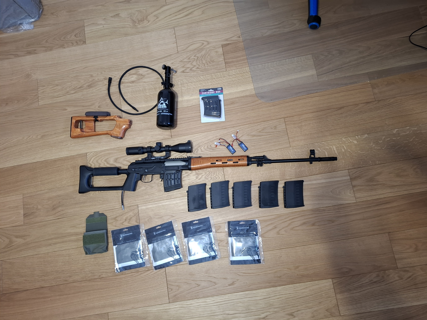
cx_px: 214
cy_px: 160
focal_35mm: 23
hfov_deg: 73.9
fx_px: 284
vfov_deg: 58.9
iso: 400
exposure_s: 1/33
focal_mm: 5.54
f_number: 1.8
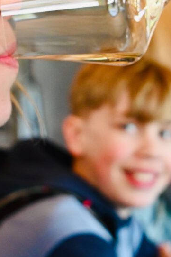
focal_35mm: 73
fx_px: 520
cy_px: 71
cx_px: 81
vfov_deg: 27.4
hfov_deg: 18.7
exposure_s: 1/125
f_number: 2.8
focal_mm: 24
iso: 1100
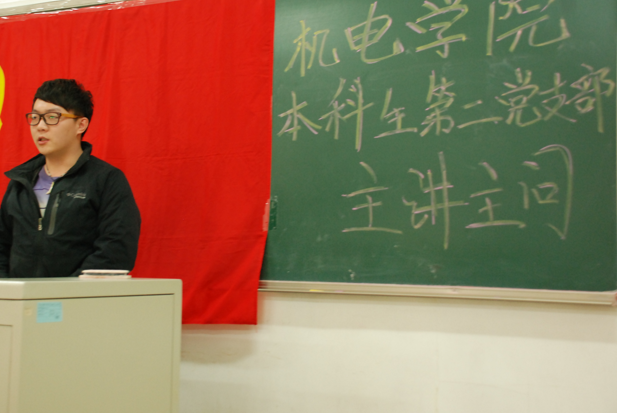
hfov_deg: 34.5
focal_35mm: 58
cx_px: 242
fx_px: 989
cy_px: 176
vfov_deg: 23.6
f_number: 4.5
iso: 800
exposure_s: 1/25
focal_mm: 31
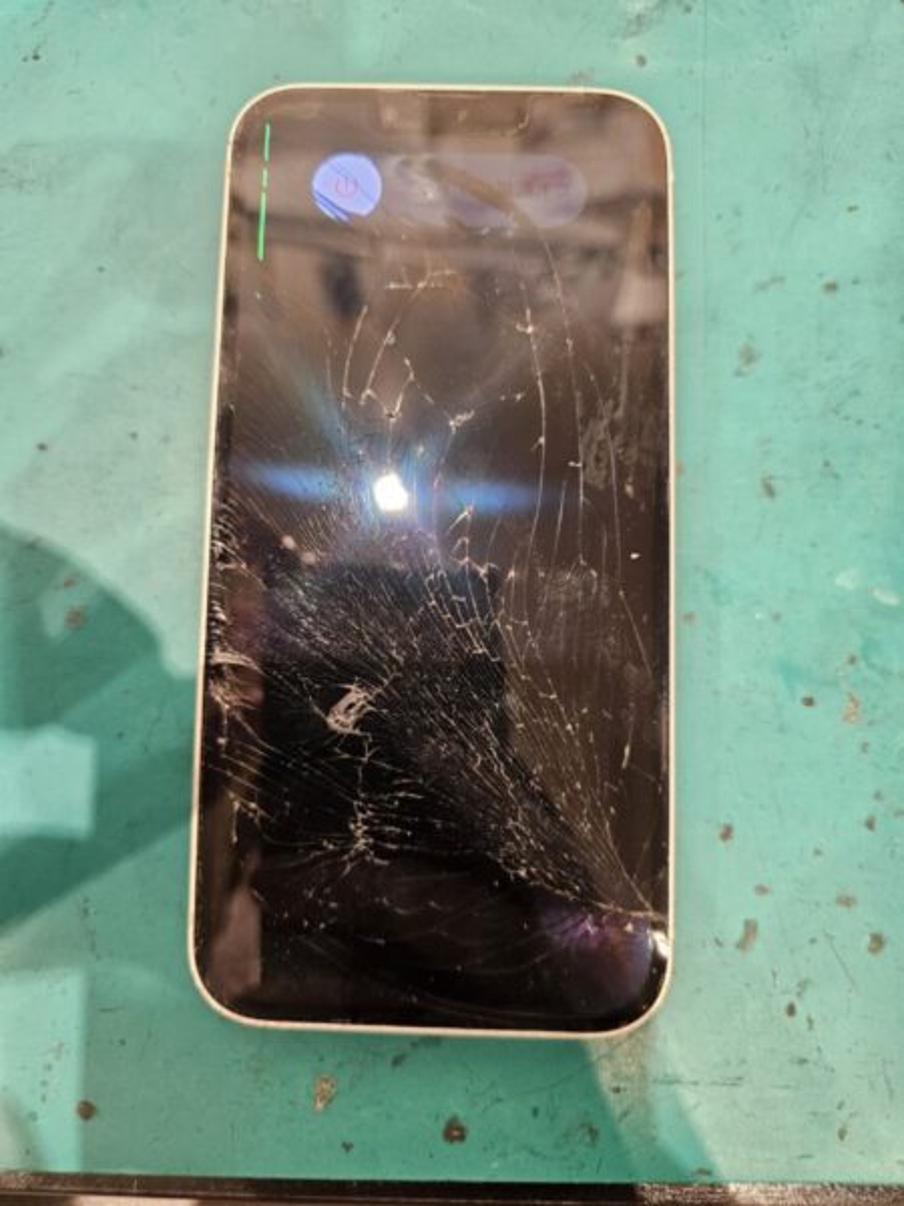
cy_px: 603
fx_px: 801
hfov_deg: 58.9
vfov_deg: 73.9
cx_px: 452
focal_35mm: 23
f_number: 1.7
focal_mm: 6.3
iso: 200
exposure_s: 1/100
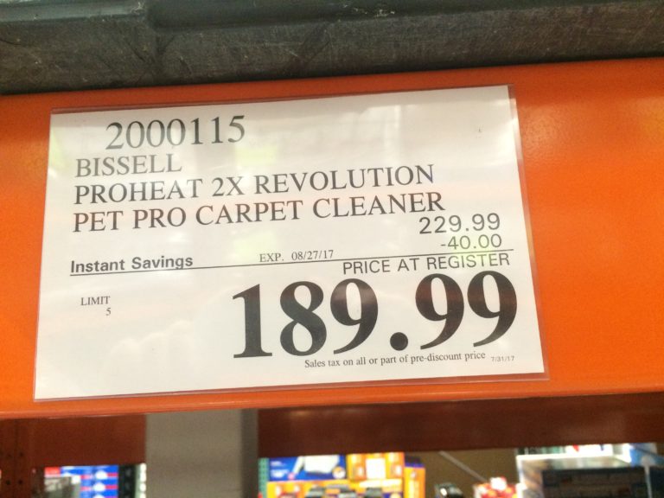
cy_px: 249
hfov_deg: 61.7
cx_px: 332
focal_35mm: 29
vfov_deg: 48.2
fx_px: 556
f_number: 2.2
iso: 250
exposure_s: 1/30
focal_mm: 4.15
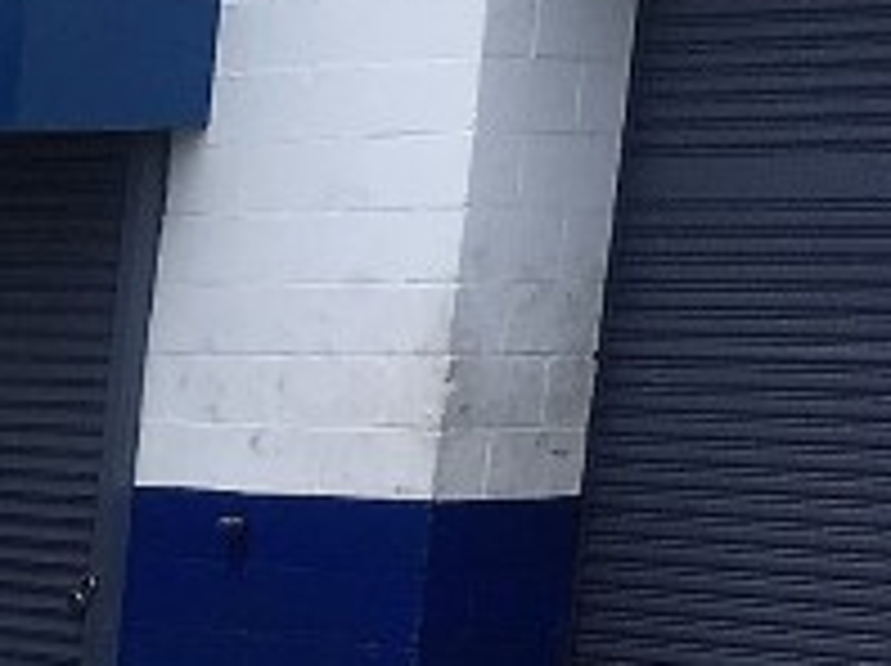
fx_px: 3856
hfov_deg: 10.8
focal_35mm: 150
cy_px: 1300
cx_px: -1372
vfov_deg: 9.3
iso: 25
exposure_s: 1/610
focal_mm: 4.15
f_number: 2.2
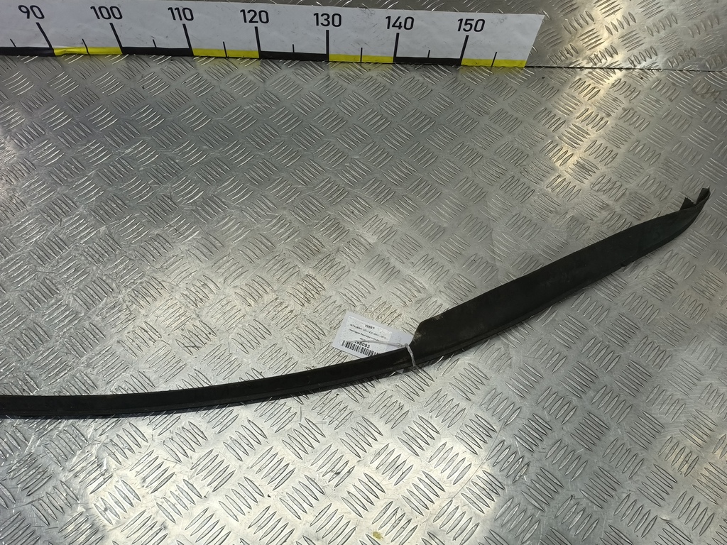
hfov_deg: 73.9
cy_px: 272
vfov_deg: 58.9
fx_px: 483
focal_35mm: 23
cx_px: 364
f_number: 1.6
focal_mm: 4.11
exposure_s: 1/100
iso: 140
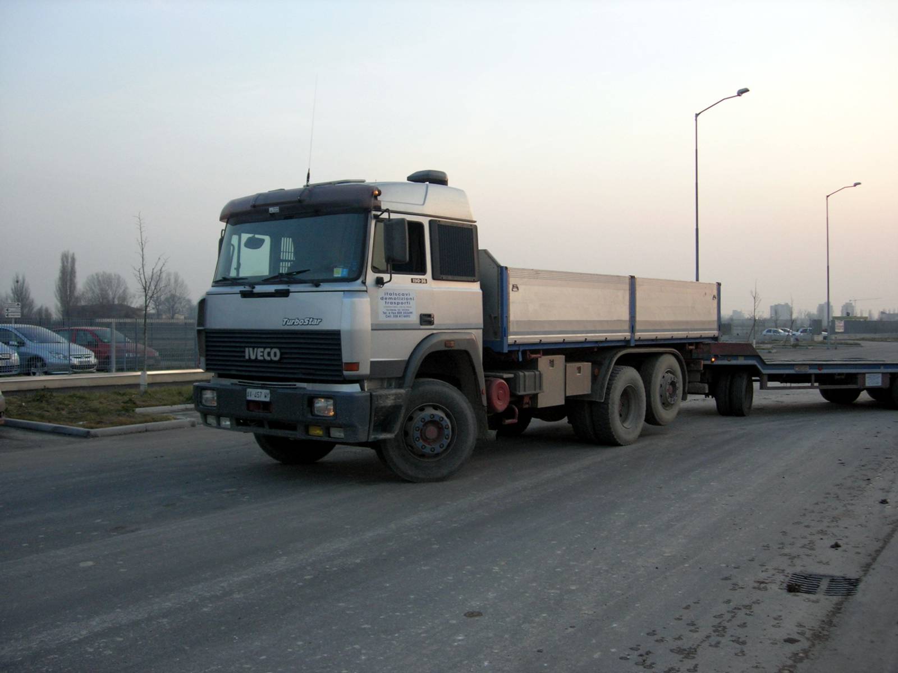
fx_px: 986
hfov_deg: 49.0
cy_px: 336
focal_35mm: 38
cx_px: 449
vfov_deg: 37.7
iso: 100
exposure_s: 1/211
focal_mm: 7.8
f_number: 2.8
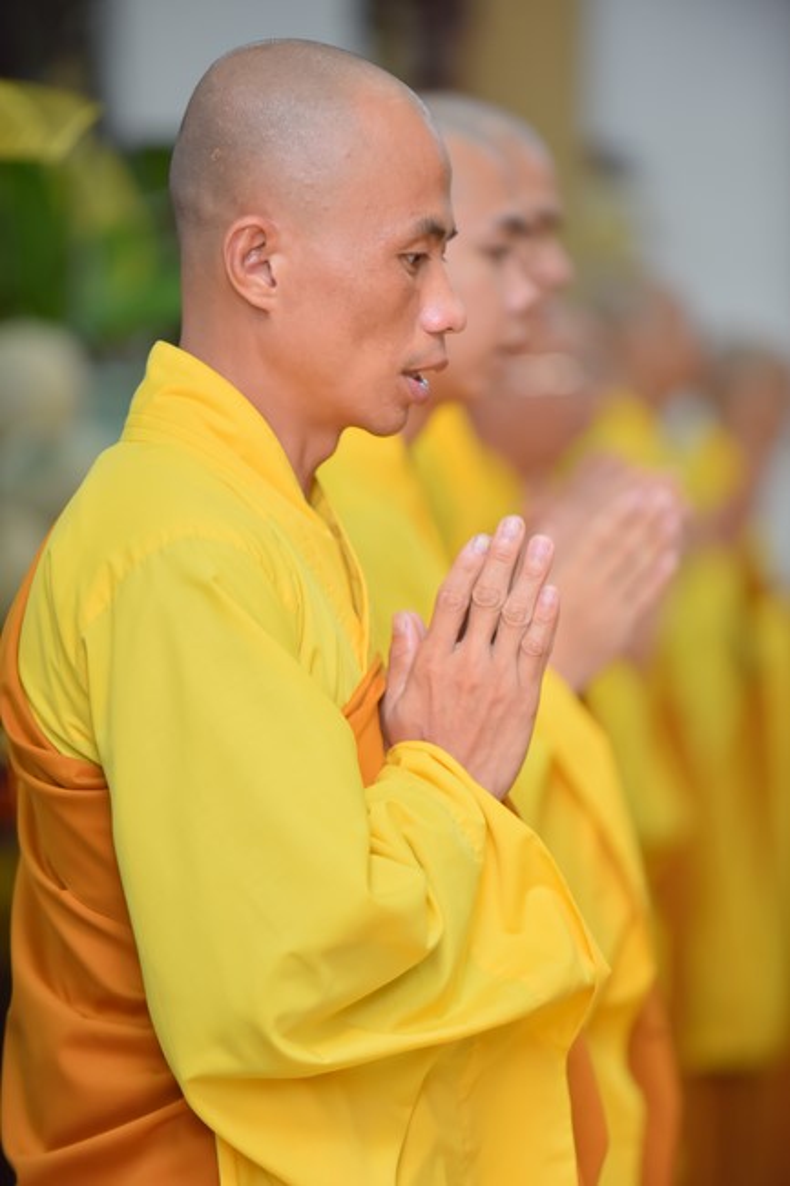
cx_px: 395
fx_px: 5269
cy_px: 593
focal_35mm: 160
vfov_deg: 12.8
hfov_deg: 8.6
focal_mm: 160
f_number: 2.8
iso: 800
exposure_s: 1/200
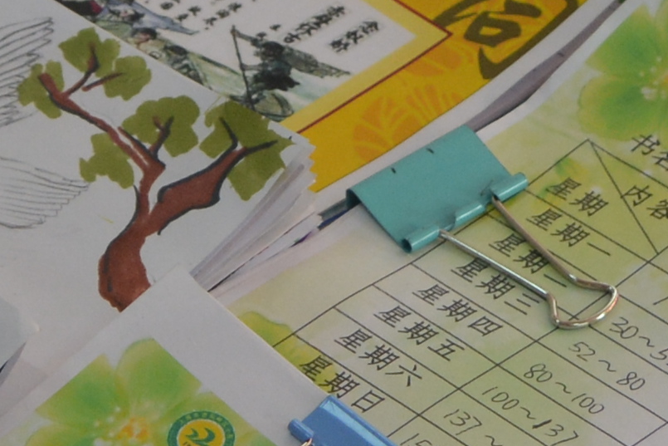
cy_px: 123
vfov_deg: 5.9
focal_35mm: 235
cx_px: 60
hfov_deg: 8.7
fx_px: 4356
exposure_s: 1/60
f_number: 4
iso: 400
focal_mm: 21
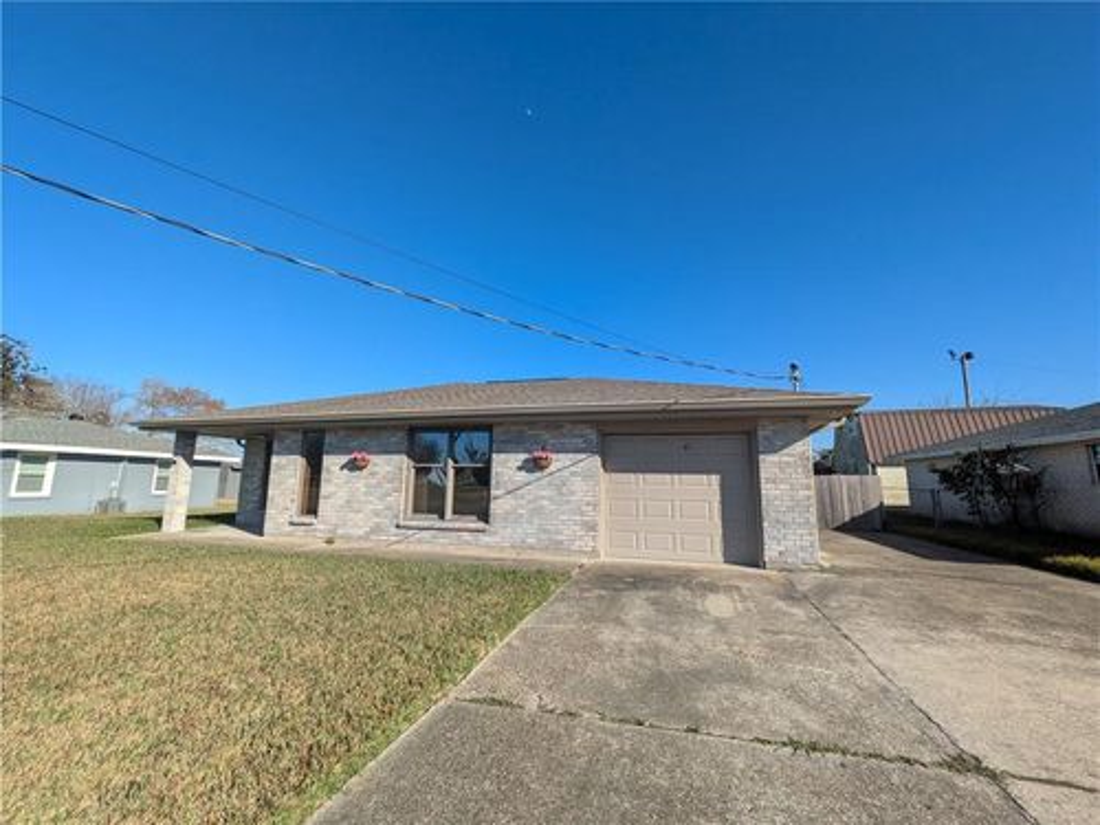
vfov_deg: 85.7
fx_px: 445
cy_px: 412
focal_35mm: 14
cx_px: 550
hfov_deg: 102.1
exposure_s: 1/1527
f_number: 2.2
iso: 43
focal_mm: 1.83
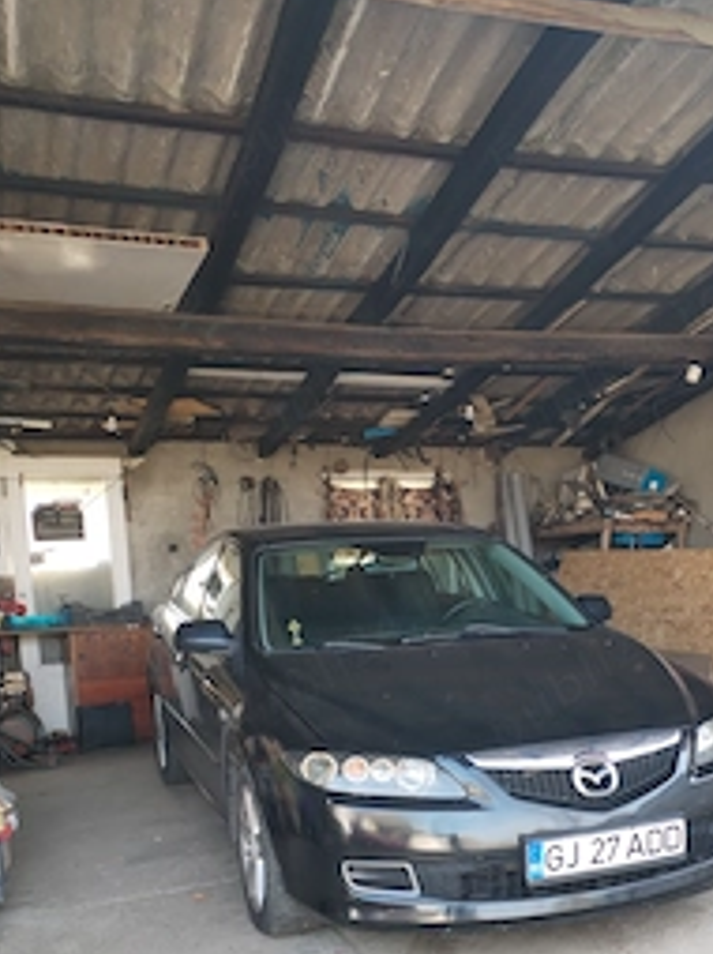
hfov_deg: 34.7
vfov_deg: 44.2
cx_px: 477
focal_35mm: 41
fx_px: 1128
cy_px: 721
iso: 202
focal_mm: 4.75
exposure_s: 1/100
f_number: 1.8
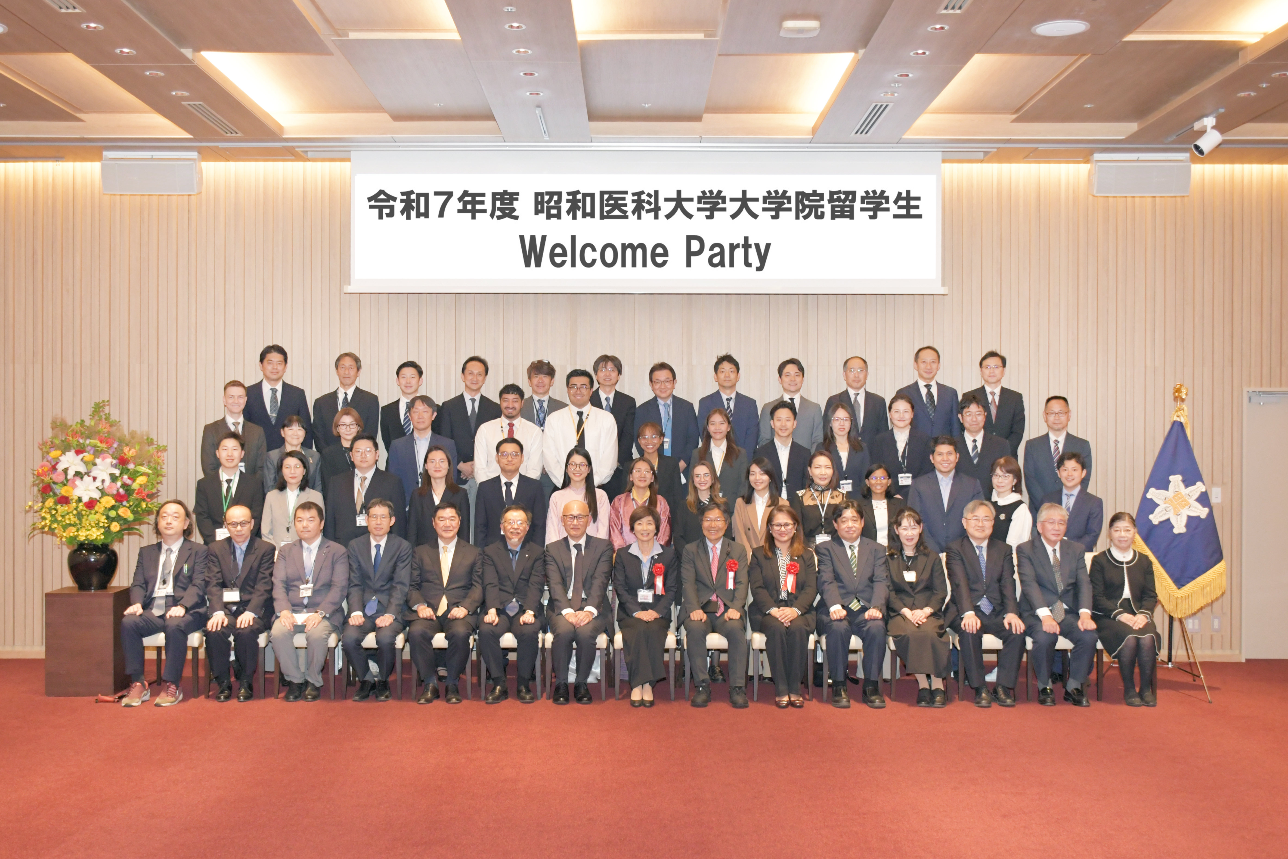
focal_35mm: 36
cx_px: 644
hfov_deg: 53.1
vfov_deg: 36.9
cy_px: 430
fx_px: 1288
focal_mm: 24
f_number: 5
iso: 1600
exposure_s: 1/125
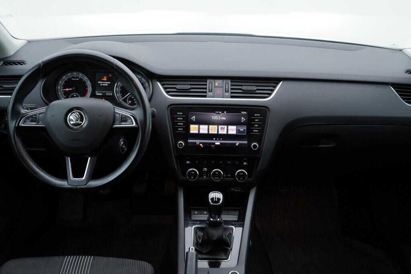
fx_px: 411
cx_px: 206
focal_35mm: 36
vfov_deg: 36.9
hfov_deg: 53.1
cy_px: 137
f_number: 3.2
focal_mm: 24
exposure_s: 1/50
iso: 125
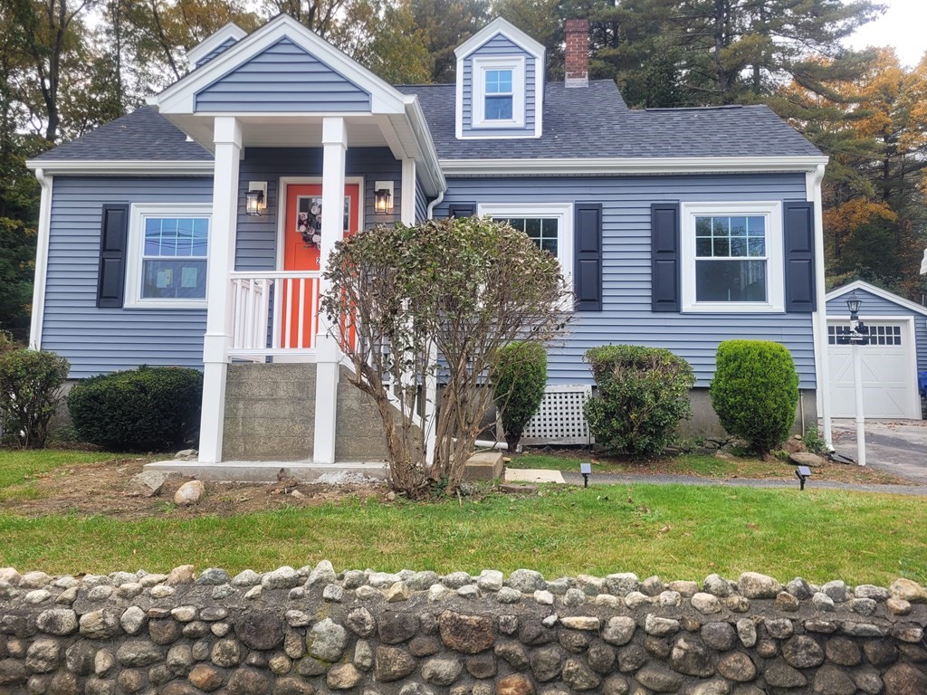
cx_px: 464
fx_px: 696
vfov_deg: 53.1
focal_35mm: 26
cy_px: 348
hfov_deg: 67.3
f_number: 1.8
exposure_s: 1/452
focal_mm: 5.4
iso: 40
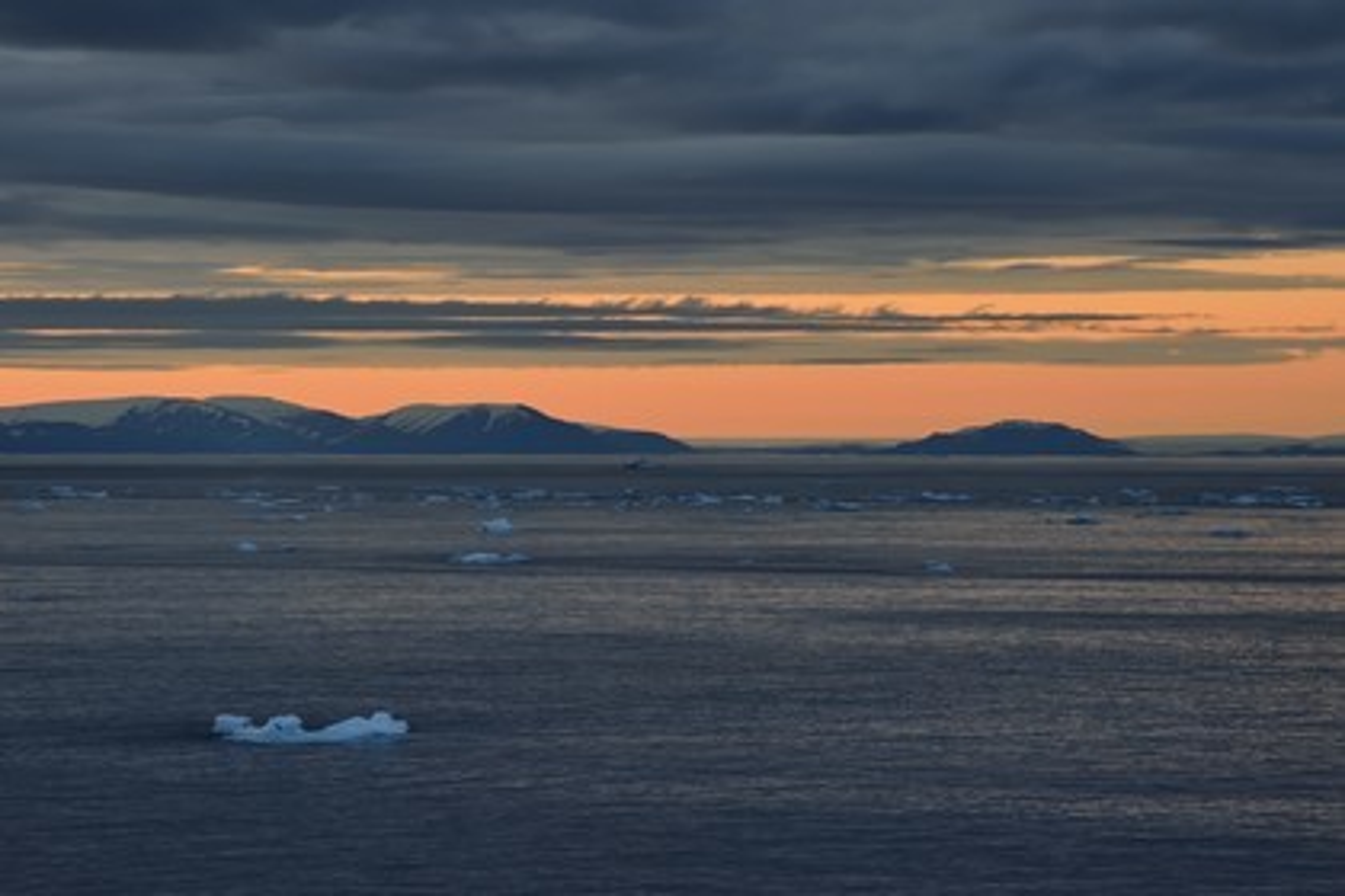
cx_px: 672
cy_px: 448
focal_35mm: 200
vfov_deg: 6.9
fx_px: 7472
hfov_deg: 10.3
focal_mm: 200
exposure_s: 1/200
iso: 800
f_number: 8
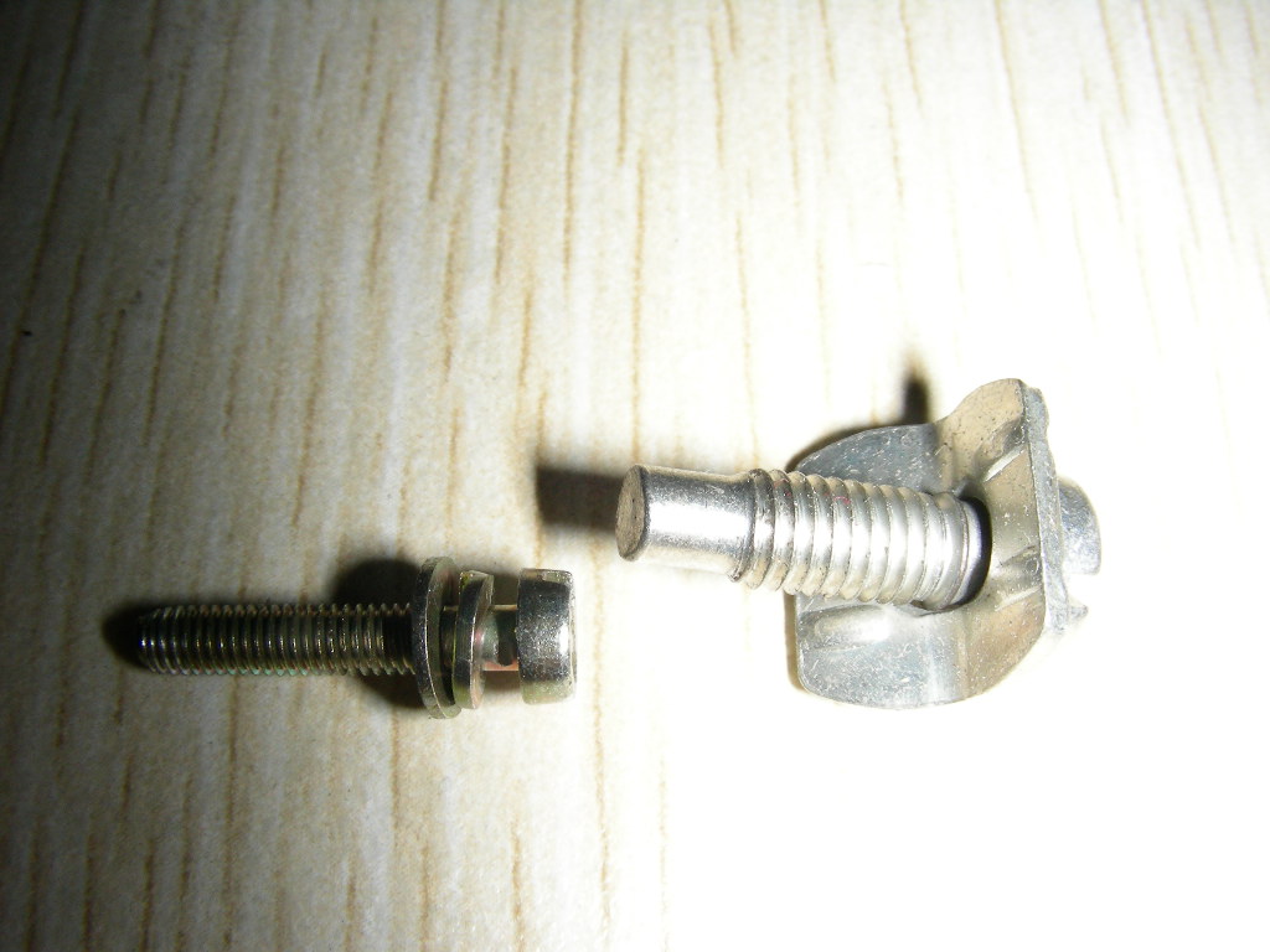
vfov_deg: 37.7
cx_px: 635
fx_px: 1394
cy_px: 476
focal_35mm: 38
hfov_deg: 49.0
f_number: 6.8
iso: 50
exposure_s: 1/60.1
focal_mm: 6.3
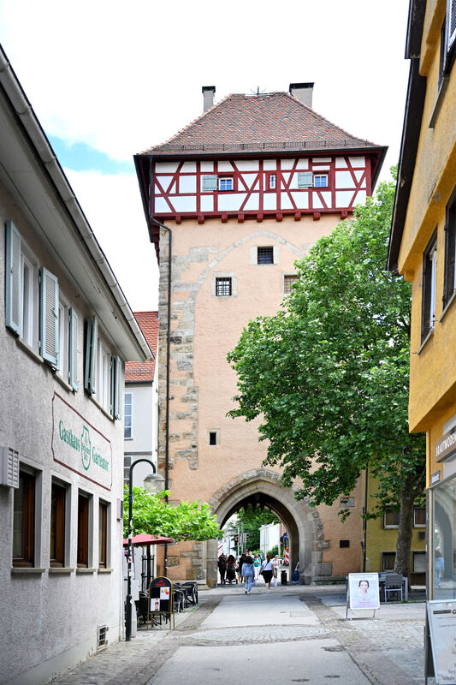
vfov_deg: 47.4
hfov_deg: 32.6
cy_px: 342
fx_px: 779
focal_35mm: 41
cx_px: 228
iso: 1600
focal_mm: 41
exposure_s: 1/8000
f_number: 3.2
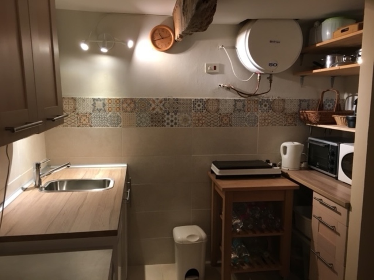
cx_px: 187
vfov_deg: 48.2
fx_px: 313
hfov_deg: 61.7
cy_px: 140
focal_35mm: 29
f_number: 2.2
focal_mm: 4.15
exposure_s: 1/33
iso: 125
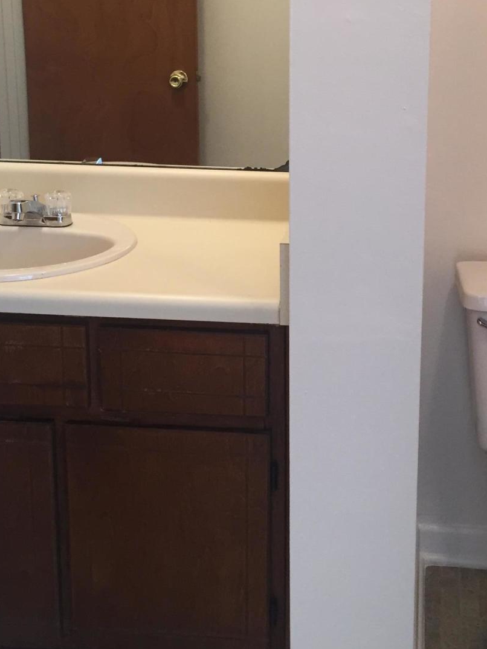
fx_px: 1013
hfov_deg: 26.8
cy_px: 177
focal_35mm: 54
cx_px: 340
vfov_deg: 34.9
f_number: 2.2
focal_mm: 4.15
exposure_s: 1/30
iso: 50
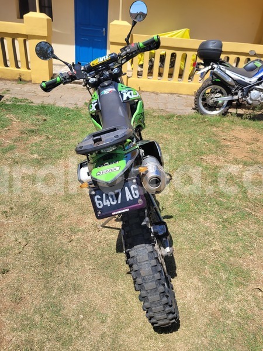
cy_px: 176
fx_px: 263
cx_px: 132
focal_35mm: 26
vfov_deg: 67.3
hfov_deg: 53.1
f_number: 1.8
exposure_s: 1/2005
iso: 40
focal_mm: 5.4
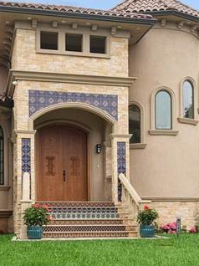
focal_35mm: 62
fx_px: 476
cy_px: 138
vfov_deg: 31.2
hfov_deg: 23.6
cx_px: 110
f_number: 9
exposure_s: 1/125
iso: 200
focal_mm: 16
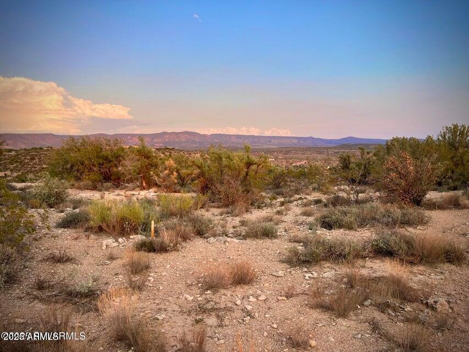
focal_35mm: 26
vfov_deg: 53.1
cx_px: 234
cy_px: 176
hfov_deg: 67.3
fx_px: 352
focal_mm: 5.1
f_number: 1.6
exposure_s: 1/732
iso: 50
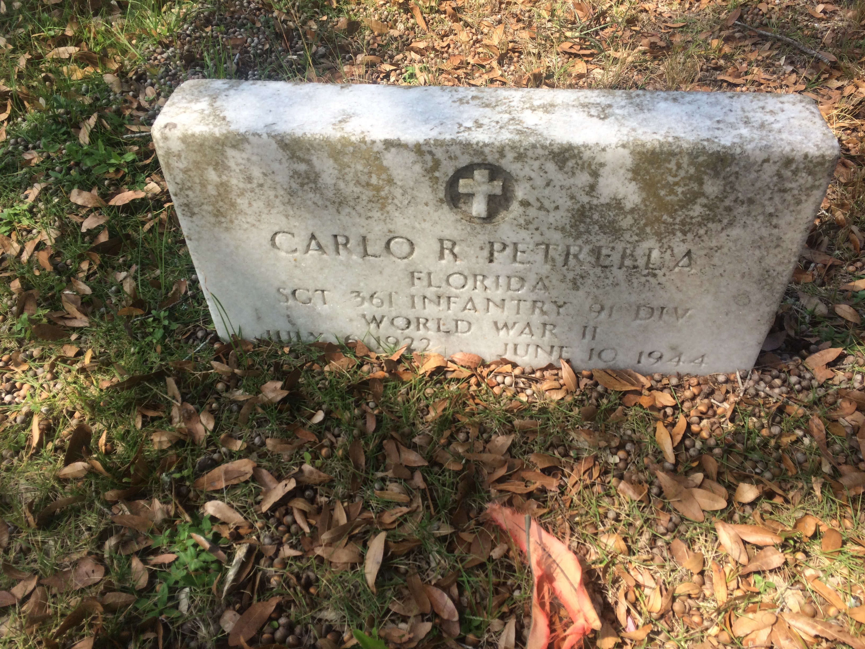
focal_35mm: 29
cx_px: 432
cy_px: 324
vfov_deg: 48.2
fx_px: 725
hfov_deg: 61.7
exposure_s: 1/1140
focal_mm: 4.15
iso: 32
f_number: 2.2
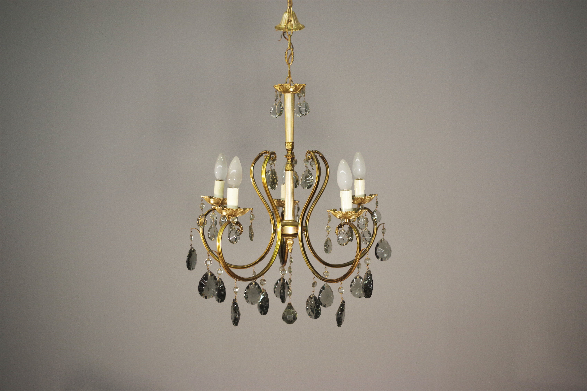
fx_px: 636
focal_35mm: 39
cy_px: 196
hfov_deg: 49.6
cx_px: 294
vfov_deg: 34.2
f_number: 4
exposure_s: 1/60
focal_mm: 26.25
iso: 400
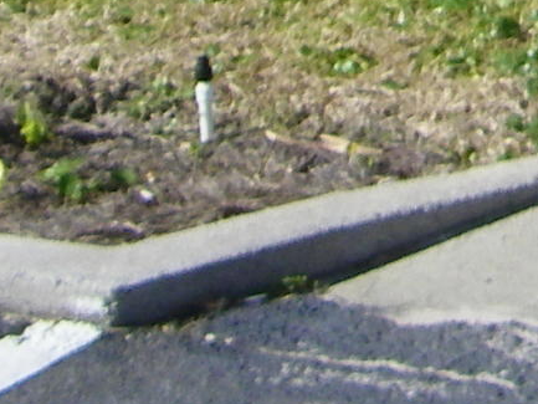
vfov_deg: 7.2
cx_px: 1158
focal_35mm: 194
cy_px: -607
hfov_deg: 9.4
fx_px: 3016
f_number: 3.5
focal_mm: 5
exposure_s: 1/1000
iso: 80
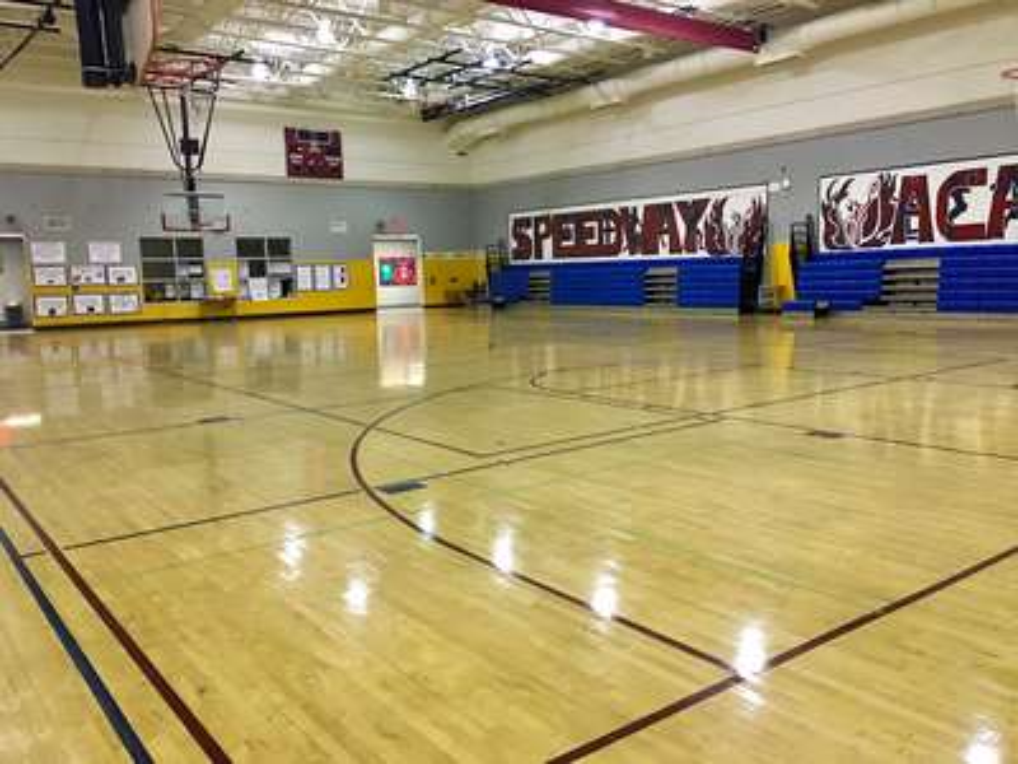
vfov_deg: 48.2
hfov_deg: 61.7
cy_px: 382
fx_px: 853
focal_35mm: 29
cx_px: 509
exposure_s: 1/15
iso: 100
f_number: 2.2
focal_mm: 4.15
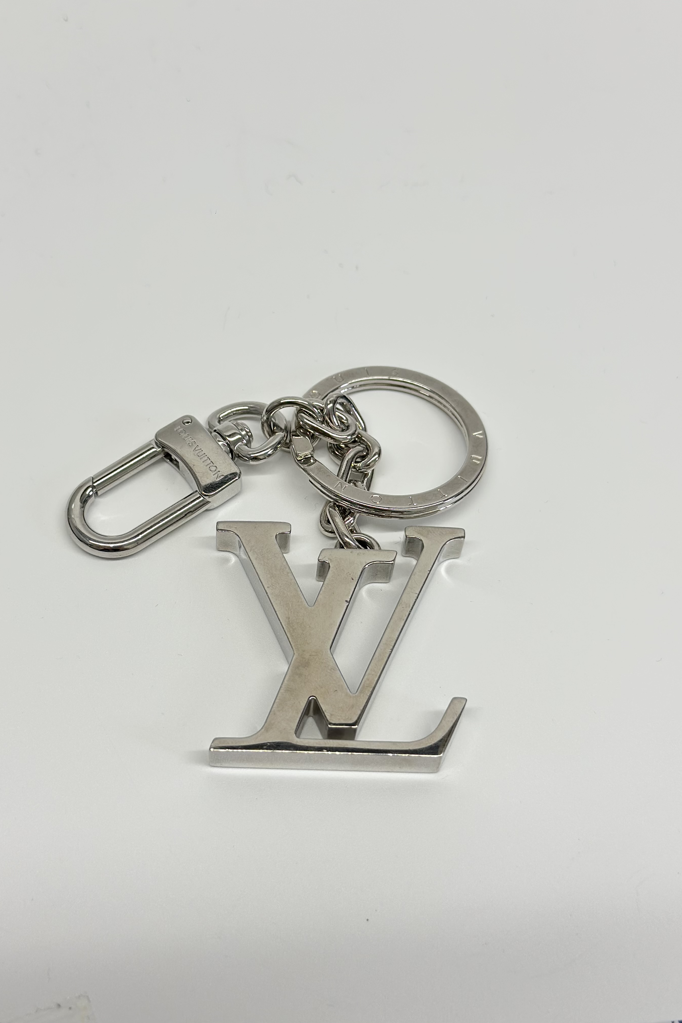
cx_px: 310
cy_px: 511
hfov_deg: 27.0
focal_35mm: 50
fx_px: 1421
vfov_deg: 39.6
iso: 80
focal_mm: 6.86
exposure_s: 1/141
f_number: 1.78
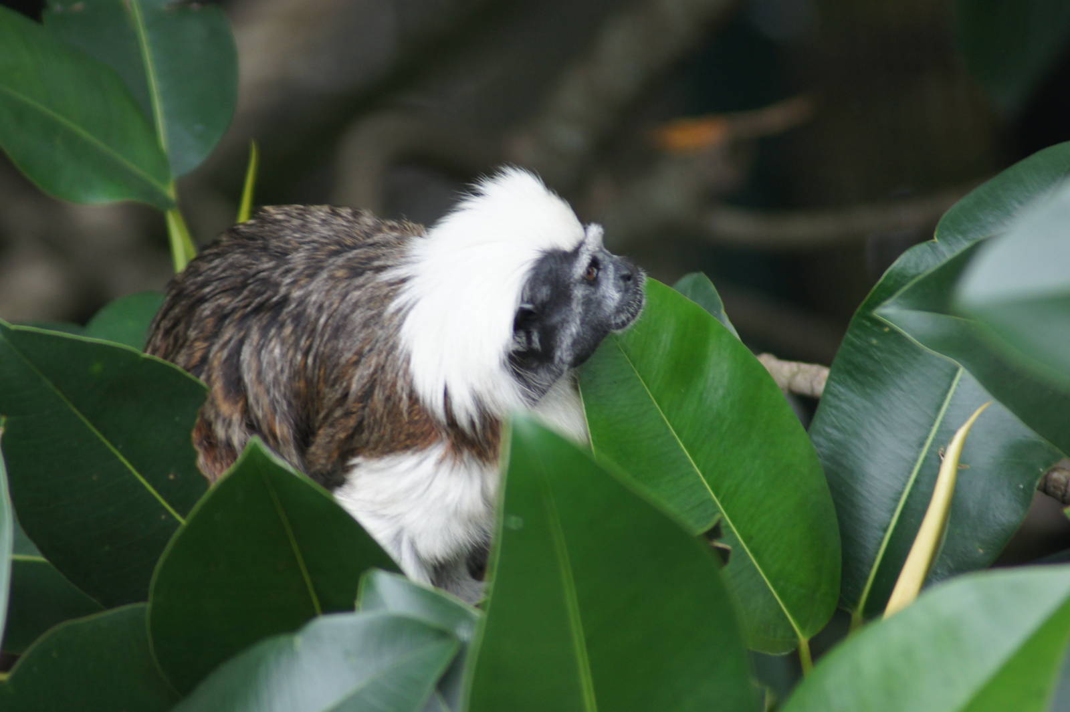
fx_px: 13368
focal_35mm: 450
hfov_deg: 4.6
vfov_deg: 3.1
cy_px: 356
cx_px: 535
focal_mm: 300
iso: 400
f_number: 5.6
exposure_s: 1/60
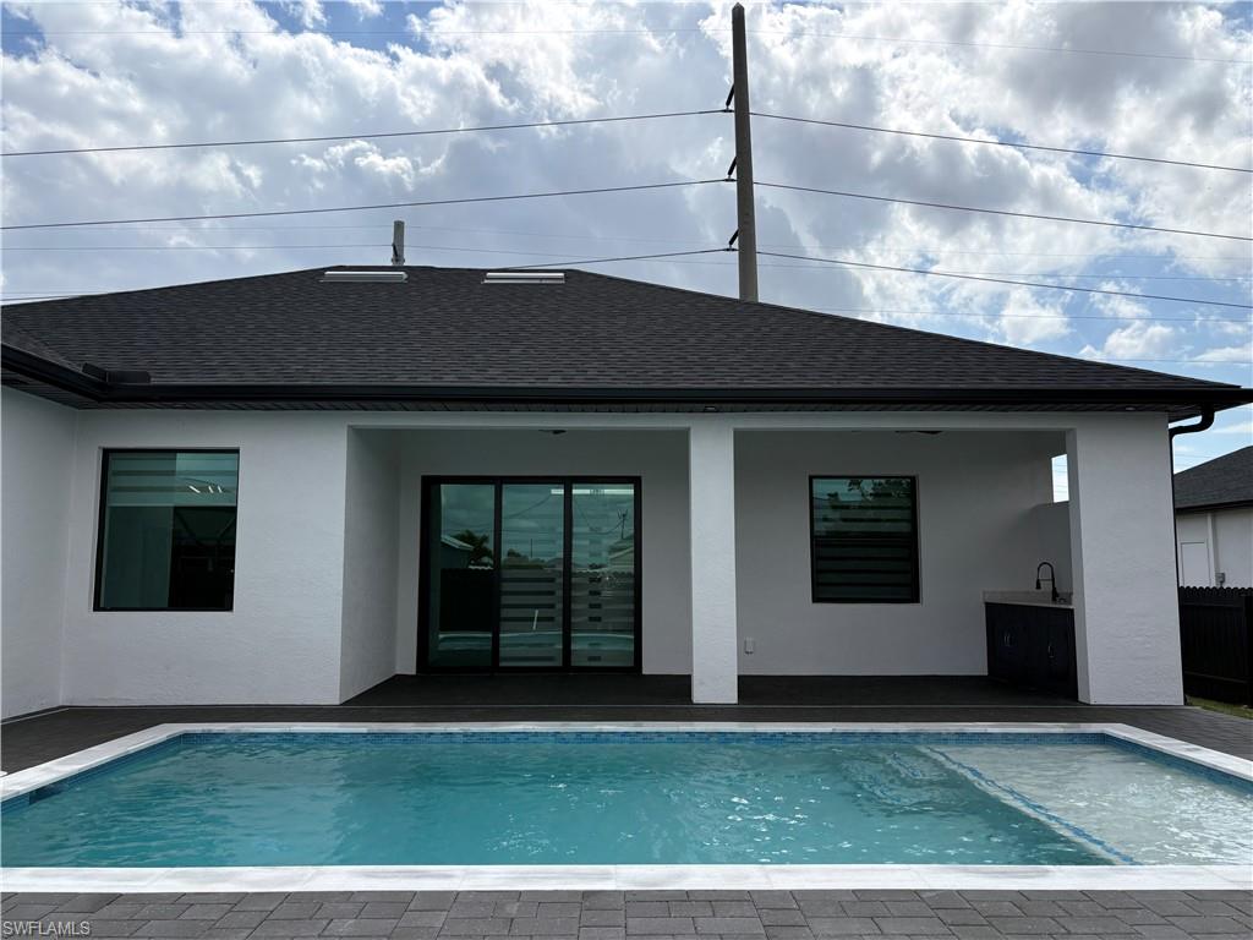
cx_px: 626
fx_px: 941
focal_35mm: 26
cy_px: 470
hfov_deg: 67.3
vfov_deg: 53.1
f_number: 1.6
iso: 64
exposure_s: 1/7813
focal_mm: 5.96
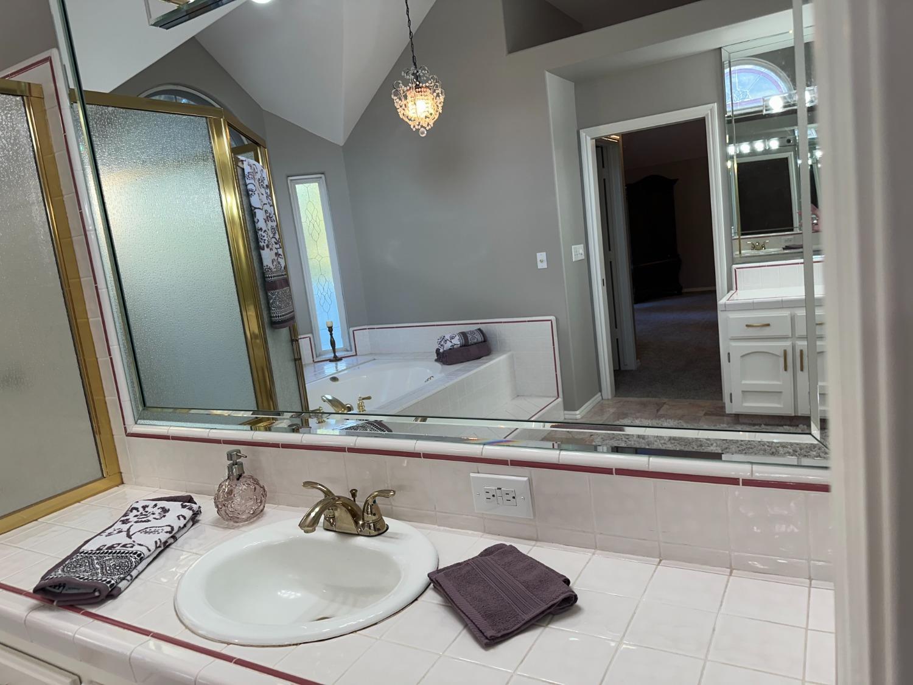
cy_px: 342
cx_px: 456
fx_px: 633
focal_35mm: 24
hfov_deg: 71.6
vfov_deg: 56.8
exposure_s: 1/120
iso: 80
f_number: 1.78
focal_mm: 6.86
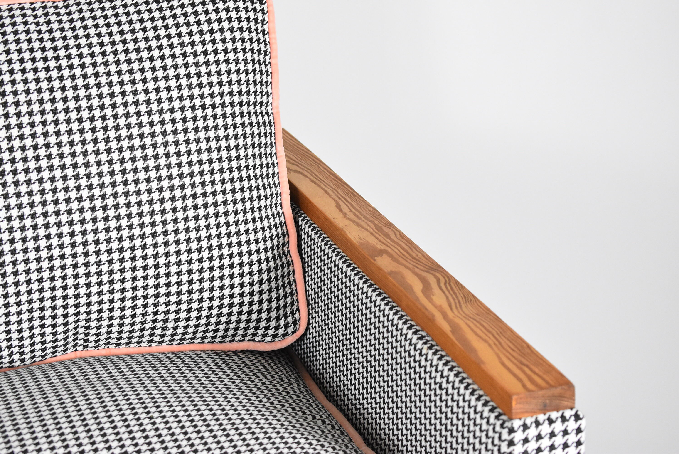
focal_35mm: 82
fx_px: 1557
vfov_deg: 16.6
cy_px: 227
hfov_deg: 24.6
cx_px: 340
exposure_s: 1/125
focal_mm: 55
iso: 2800
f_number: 5.6
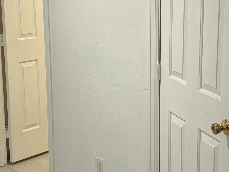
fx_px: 476
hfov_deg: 27.0
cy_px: 71
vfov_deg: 20.4
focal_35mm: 72
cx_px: 125
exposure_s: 1/120
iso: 64
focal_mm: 5.96
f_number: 1.6
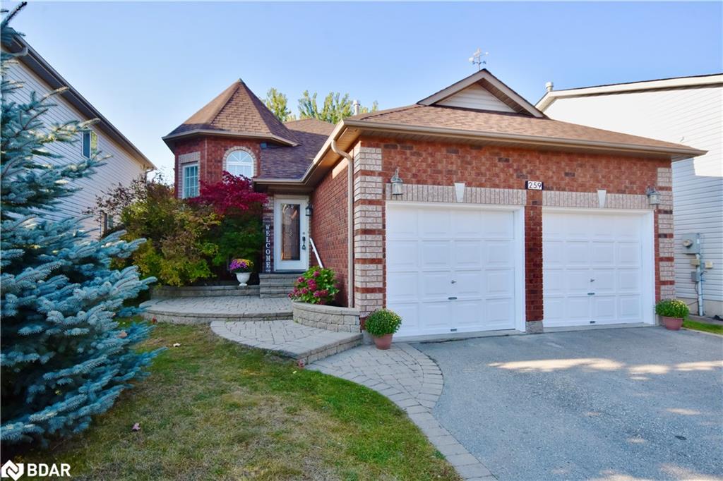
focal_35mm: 21
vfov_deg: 59.5
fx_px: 422
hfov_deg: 81.2
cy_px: 240
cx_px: 362
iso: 720
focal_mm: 14
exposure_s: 1/500
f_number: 8
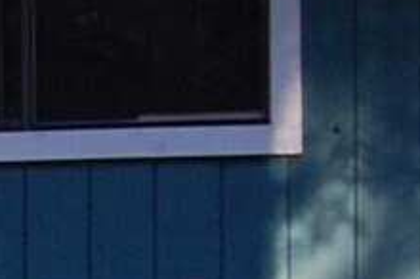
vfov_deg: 3.8
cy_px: 465
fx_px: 4181
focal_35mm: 359
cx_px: -494
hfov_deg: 5.6
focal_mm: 31
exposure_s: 1/40
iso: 400
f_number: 4.5
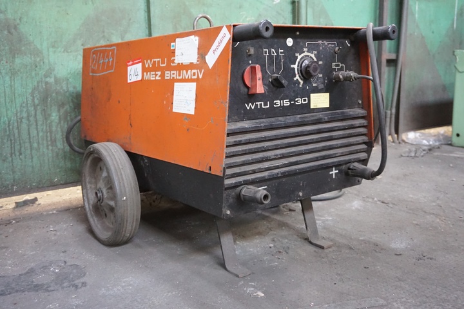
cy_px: 154
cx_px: 232
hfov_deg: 53.1
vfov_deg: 36.9
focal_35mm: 36
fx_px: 464
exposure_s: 1/20
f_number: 4.5
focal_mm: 24
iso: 3200
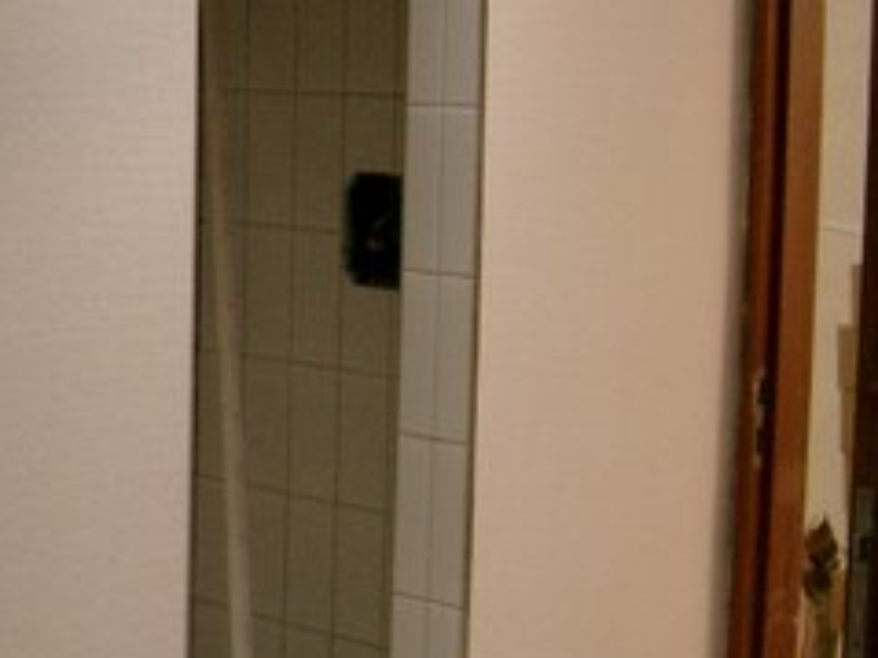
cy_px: 415
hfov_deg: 20.3
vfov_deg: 15.9
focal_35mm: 93
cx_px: -51
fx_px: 2358
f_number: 2.6
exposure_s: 1/60
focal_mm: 7.6
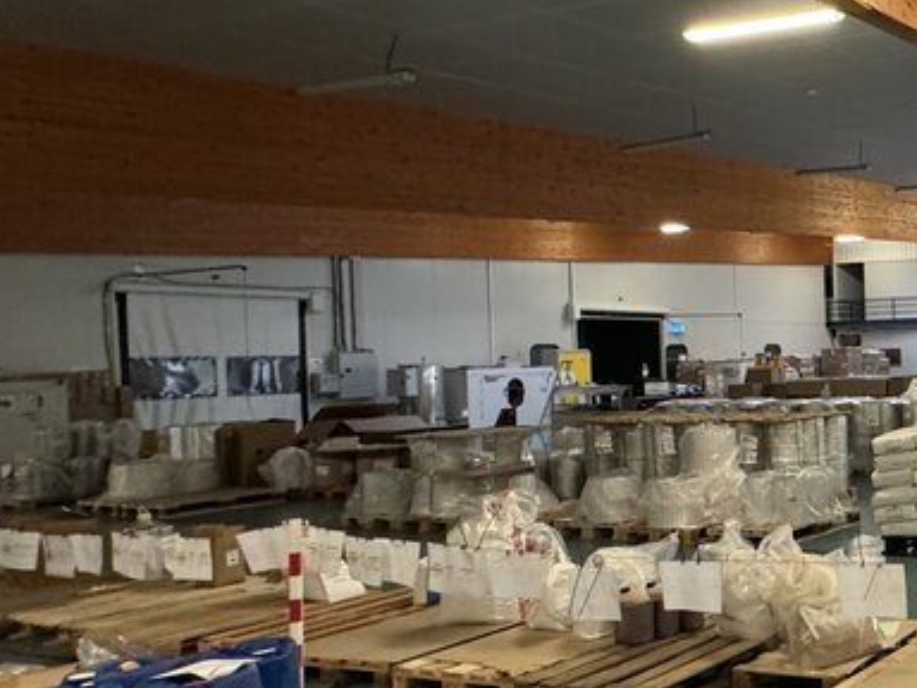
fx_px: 927
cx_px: 1132
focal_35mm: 35
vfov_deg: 40.7
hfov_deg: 37.6
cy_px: 361
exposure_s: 1/100
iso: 320
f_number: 2.2
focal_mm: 2.22
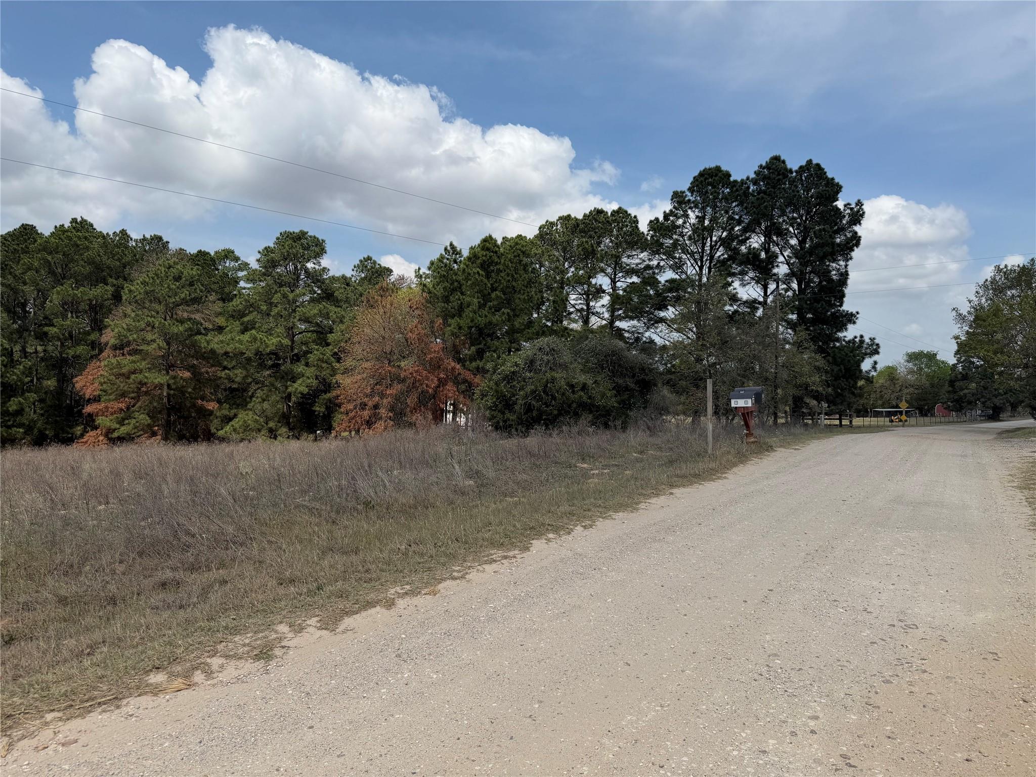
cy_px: 388
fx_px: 718
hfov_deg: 71.6
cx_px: 518
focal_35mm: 24
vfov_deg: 56.8
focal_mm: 6.76
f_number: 1.78
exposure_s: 1/7353
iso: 80
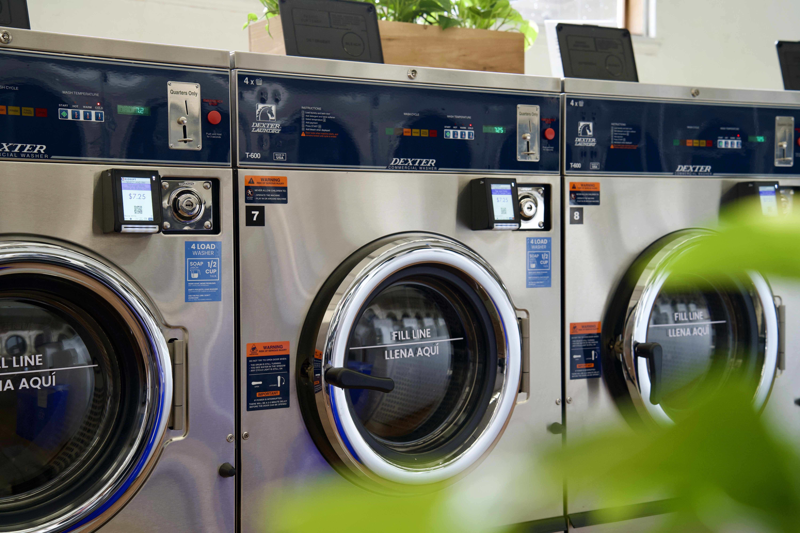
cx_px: 400
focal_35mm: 50
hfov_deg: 39.6
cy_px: 266
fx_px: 1111
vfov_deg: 27.0
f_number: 4
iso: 640
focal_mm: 50
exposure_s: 1/100
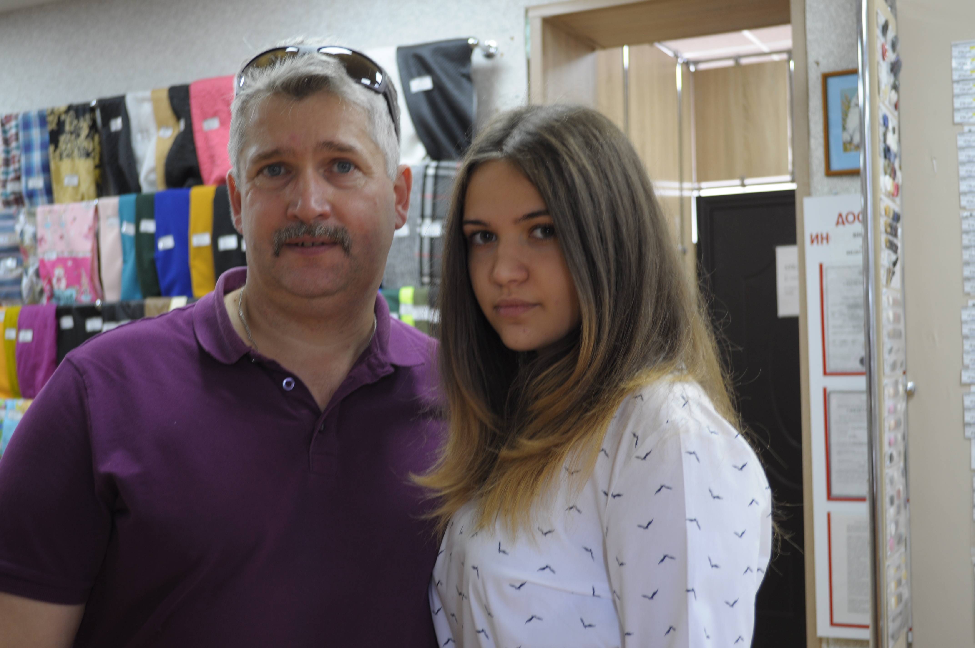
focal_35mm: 48
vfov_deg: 28.0
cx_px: 488
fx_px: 1298
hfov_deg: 41.2
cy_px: 324
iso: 200
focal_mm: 32
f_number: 4.8
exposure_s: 1/10
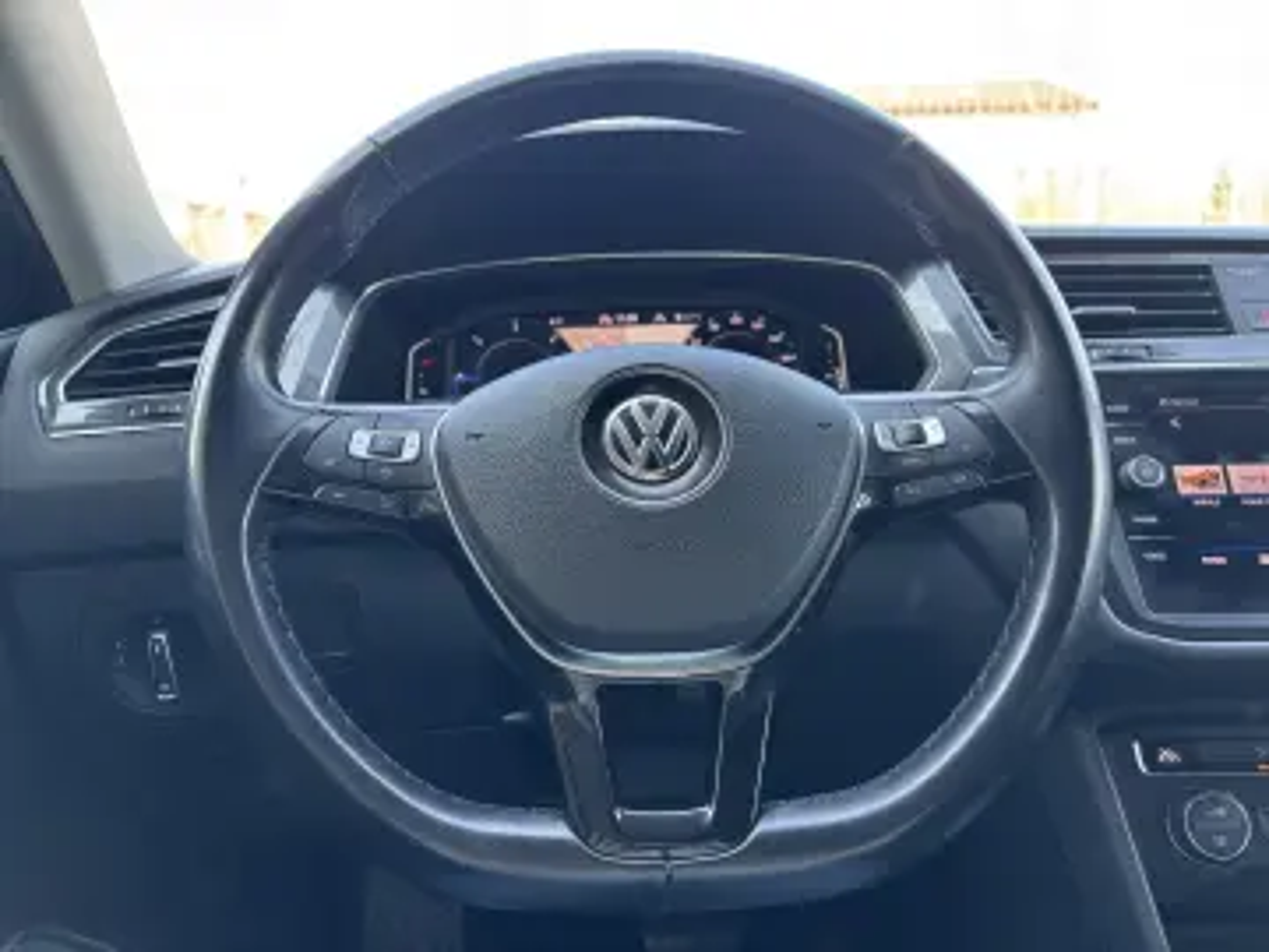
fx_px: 953
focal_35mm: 26
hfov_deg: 67.3
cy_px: 476
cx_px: 634
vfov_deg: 53.1
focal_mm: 5.96
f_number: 1.6
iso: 125
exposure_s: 1/115
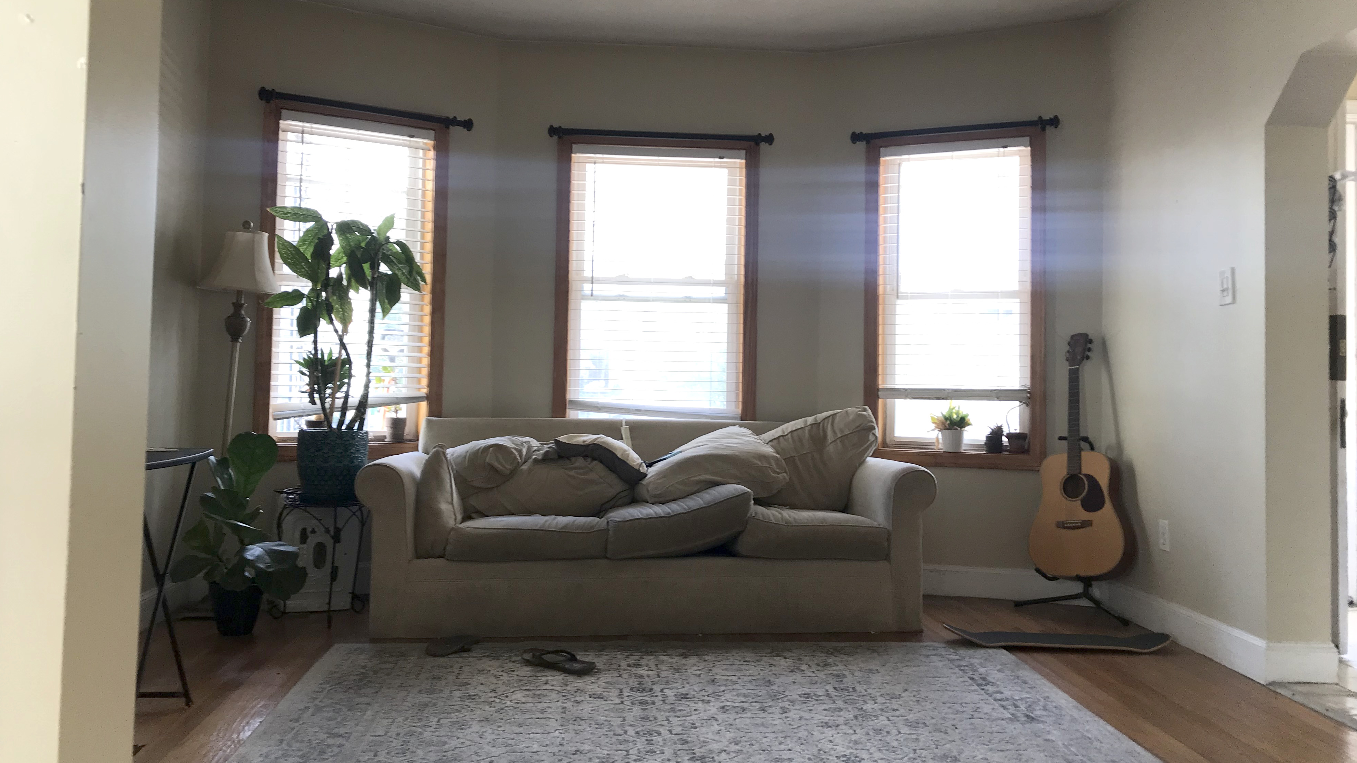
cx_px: 682
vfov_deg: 37.7
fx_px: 1115
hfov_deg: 62.6
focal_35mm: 31
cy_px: 333
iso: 25
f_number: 1.8
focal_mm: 3.99
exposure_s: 1/60
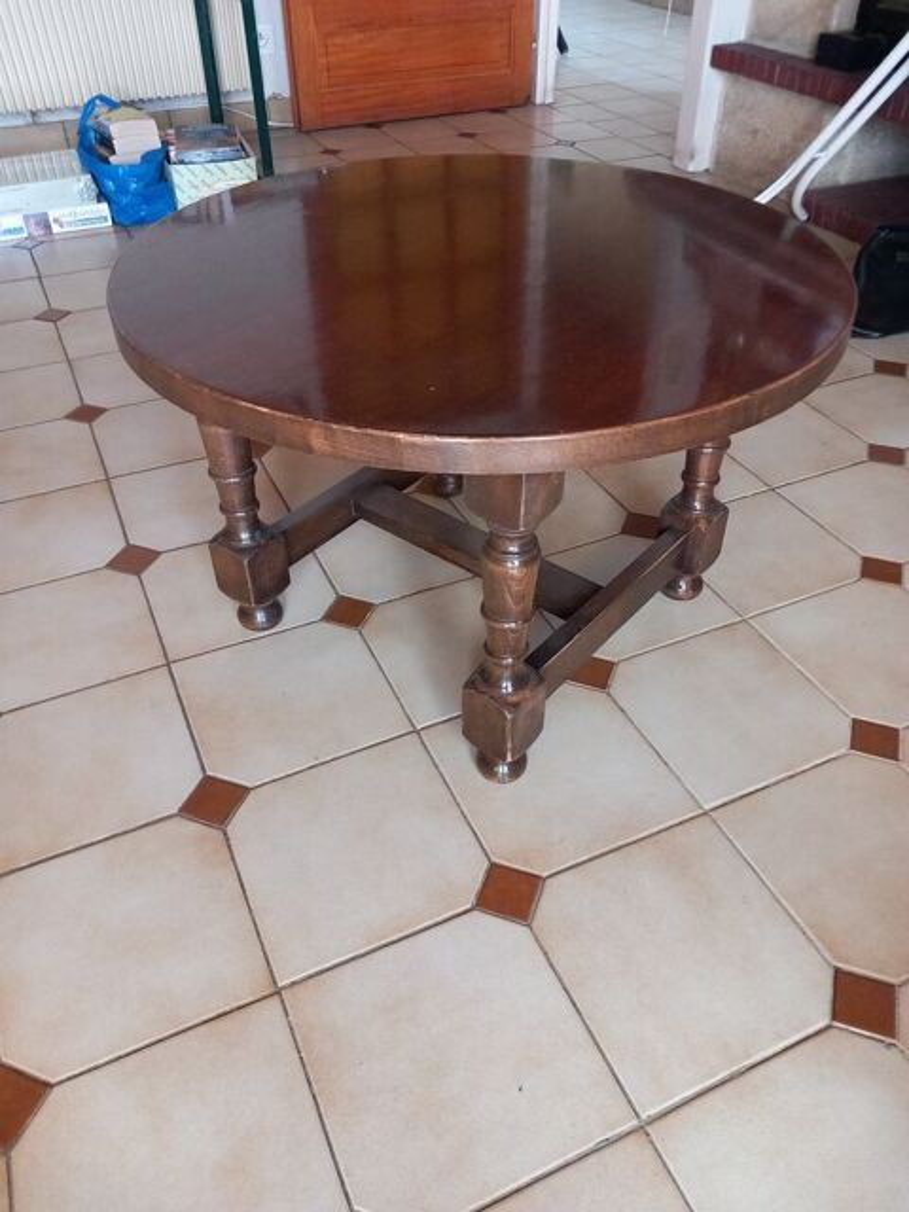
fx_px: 945
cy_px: 606
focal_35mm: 27
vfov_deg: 65.3
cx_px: 454
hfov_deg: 51.4
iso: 320
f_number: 1.8
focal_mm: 4
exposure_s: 1/25
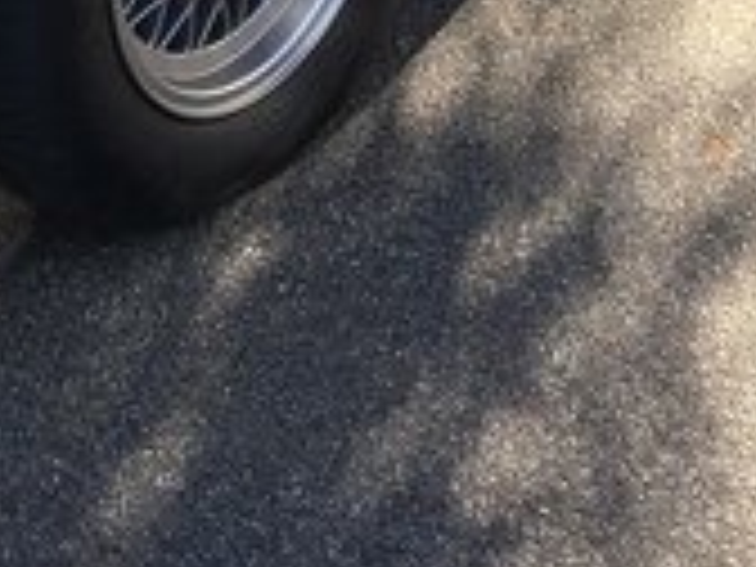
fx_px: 3014
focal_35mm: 138
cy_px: -675
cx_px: 36
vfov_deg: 9.8
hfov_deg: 14.1
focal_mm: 4.15
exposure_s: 1/302
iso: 32
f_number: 2.2
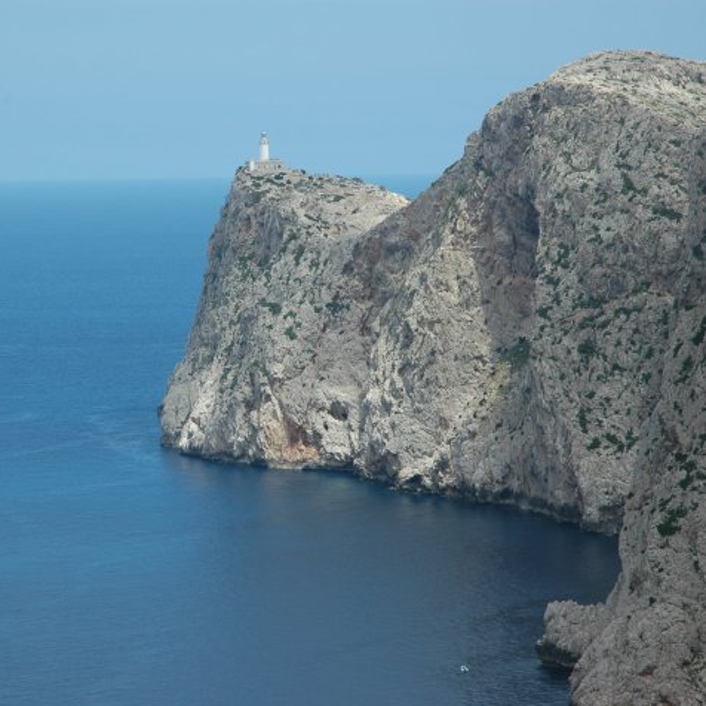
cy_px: 354
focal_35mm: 135
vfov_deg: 12.9
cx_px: 258
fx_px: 3115
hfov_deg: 12.9
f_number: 9
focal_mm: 70
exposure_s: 1/320
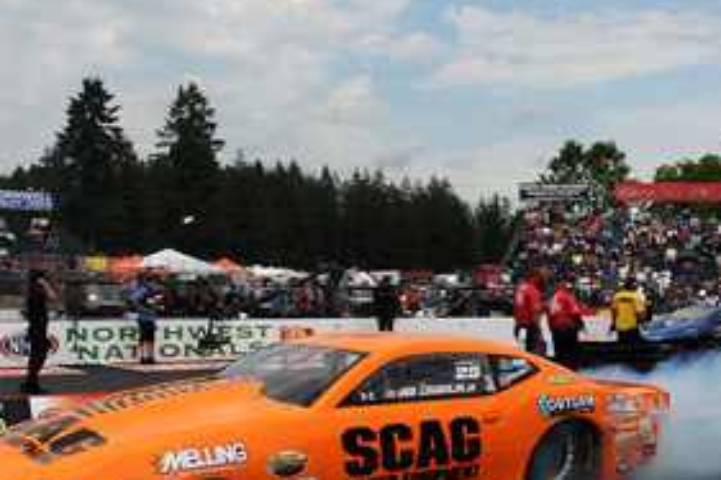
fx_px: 961
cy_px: 368
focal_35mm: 48
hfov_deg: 41.0
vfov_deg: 27.6
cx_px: 293
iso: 560
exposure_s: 1/500
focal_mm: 18
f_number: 16
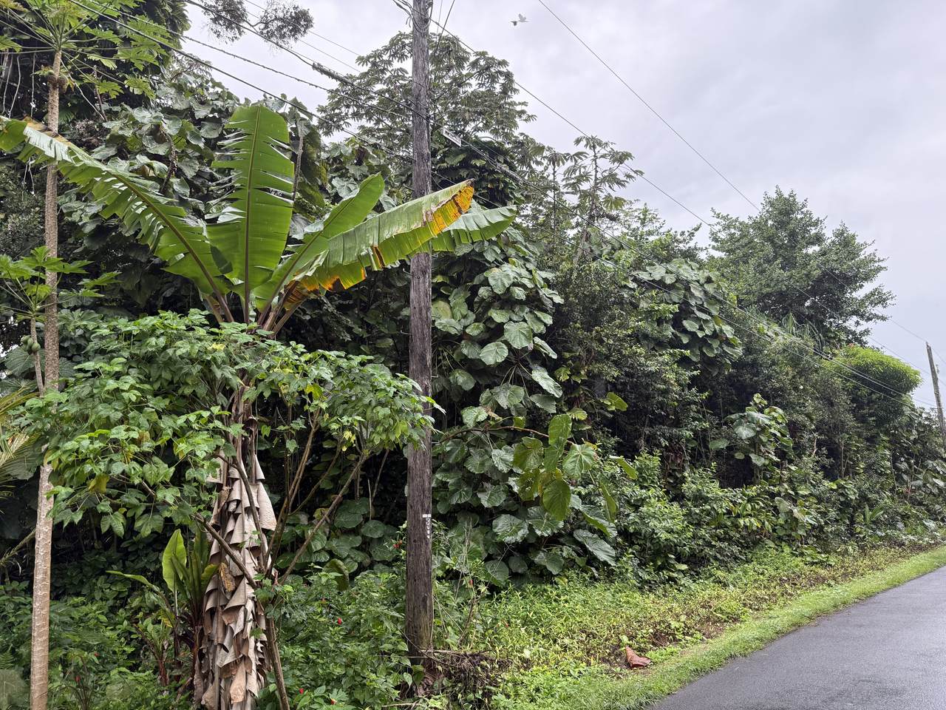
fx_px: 656
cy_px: 355
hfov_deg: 71.6
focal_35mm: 24
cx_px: 473
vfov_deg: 56.8
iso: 100
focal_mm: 6.76
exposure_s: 1/617
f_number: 1.78
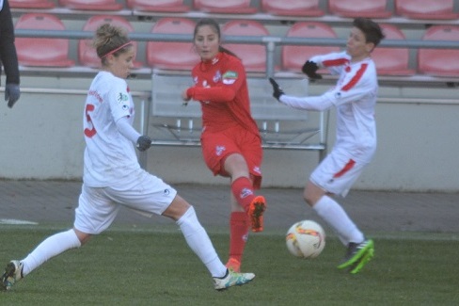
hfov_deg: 4.6
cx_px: 230
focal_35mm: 450
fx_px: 5735
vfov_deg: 3.1
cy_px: 153
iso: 1000
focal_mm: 300
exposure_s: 1/500
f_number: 5.6
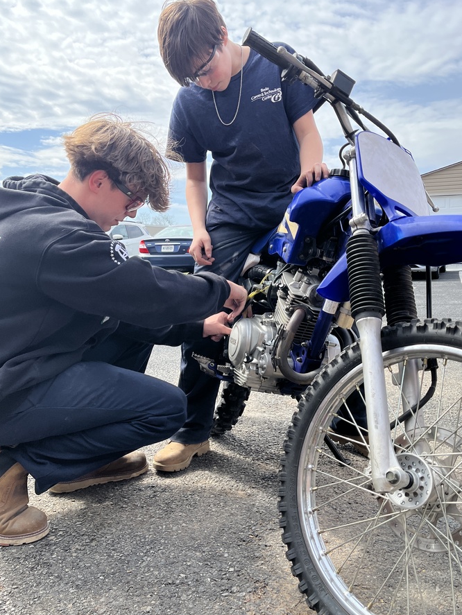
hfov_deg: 46.7
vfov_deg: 59.9
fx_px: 533
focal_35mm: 30
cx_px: 261
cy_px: 298
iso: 50
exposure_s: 1/1558
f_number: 1.6
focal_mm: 5.1
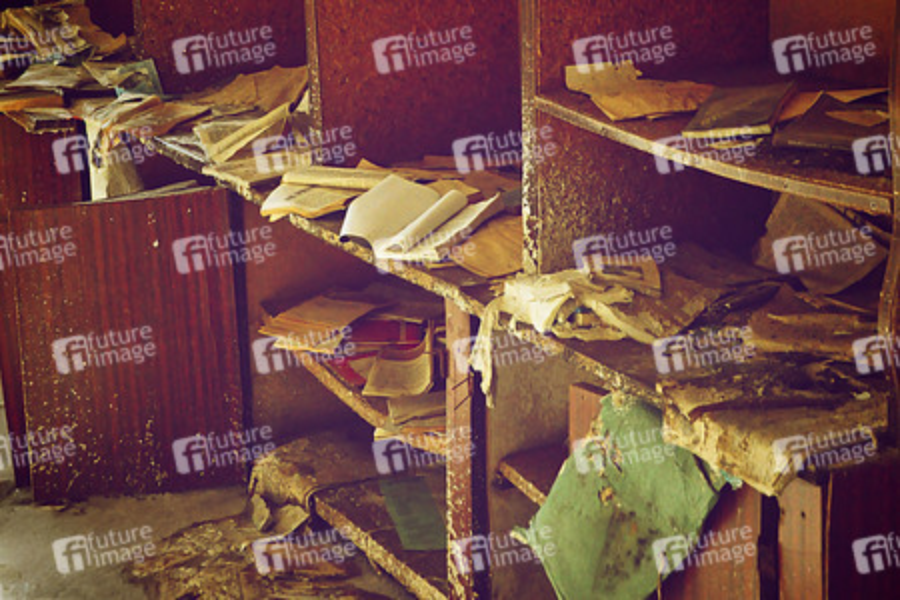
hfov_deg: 41.1
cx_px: 450
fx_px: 1200
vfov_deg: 28.1
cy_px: 300
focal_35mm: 48
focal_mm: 32
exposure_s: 1/3200
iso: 3200
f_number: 4.2
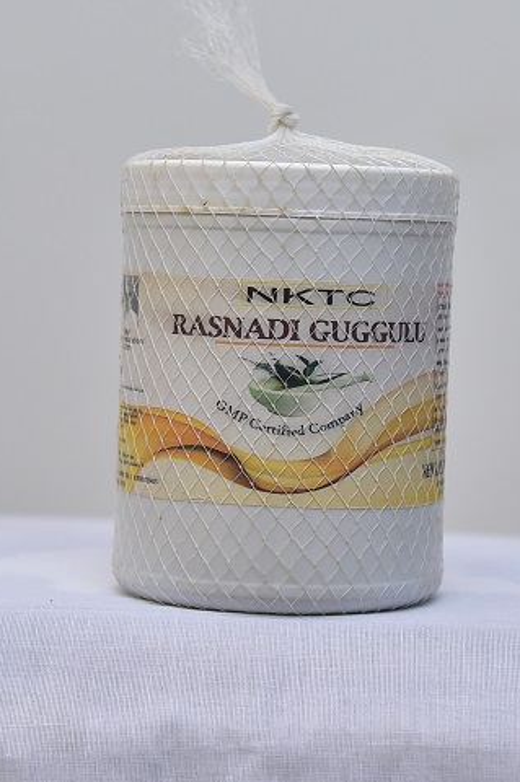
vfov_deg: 35.1
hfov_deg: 23.7
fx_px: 1238
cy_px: 375
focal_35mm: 57
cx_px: 274
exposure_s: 1/125
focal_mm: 52
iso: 1250
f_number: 4
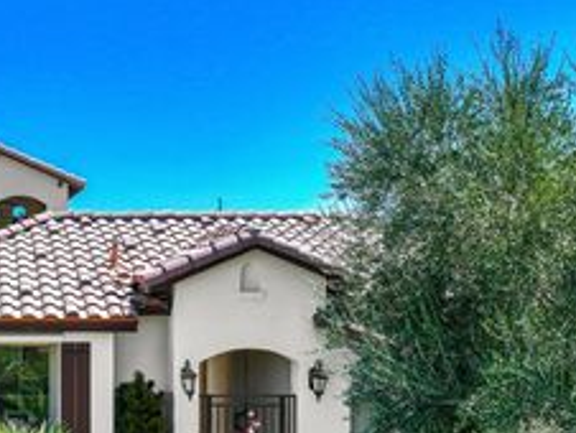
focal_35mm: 53
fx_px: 883
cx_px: -51
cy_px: 345
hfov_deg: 32.1
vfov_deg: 27.1
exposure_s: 1/1600
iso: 100
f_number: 2.8
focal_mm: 12.29
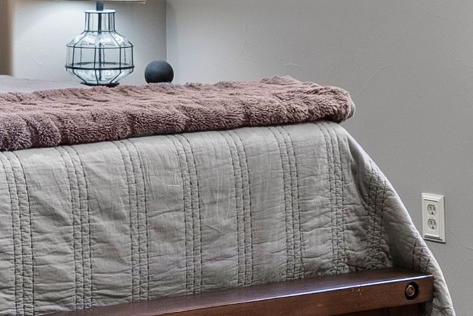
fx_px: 1354
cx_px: 23
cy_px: -22
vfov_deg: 13.1
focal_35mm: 103
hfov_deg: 19.4
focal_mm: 18
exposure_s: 1/2
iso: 640
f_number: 8
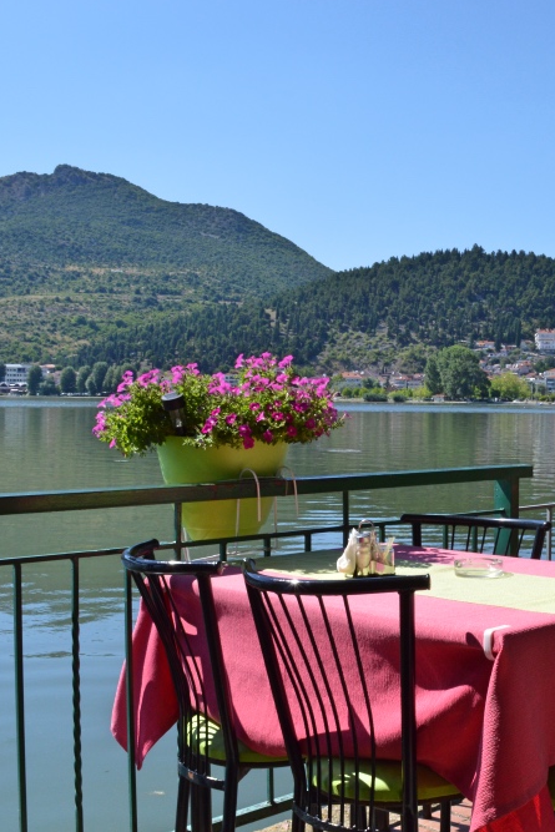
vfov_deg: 42.7
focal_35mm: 46
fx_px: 1063
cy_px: 418
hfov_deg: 27.8
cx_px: 536
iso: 400
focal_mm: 20
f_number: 18
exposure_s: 1/200
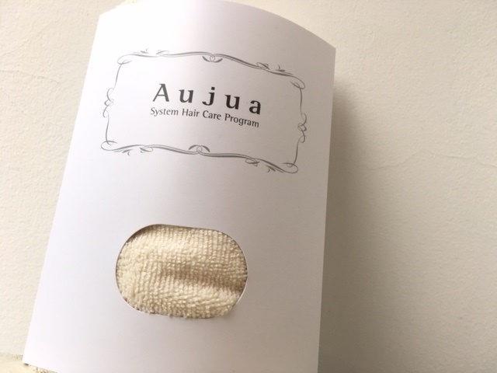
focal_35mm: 29
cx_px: 248
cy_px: 186
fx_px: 416
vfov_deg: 48.2
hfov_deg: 61.7
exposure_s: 1/60
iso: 32
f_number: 2.2
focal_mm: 4.2
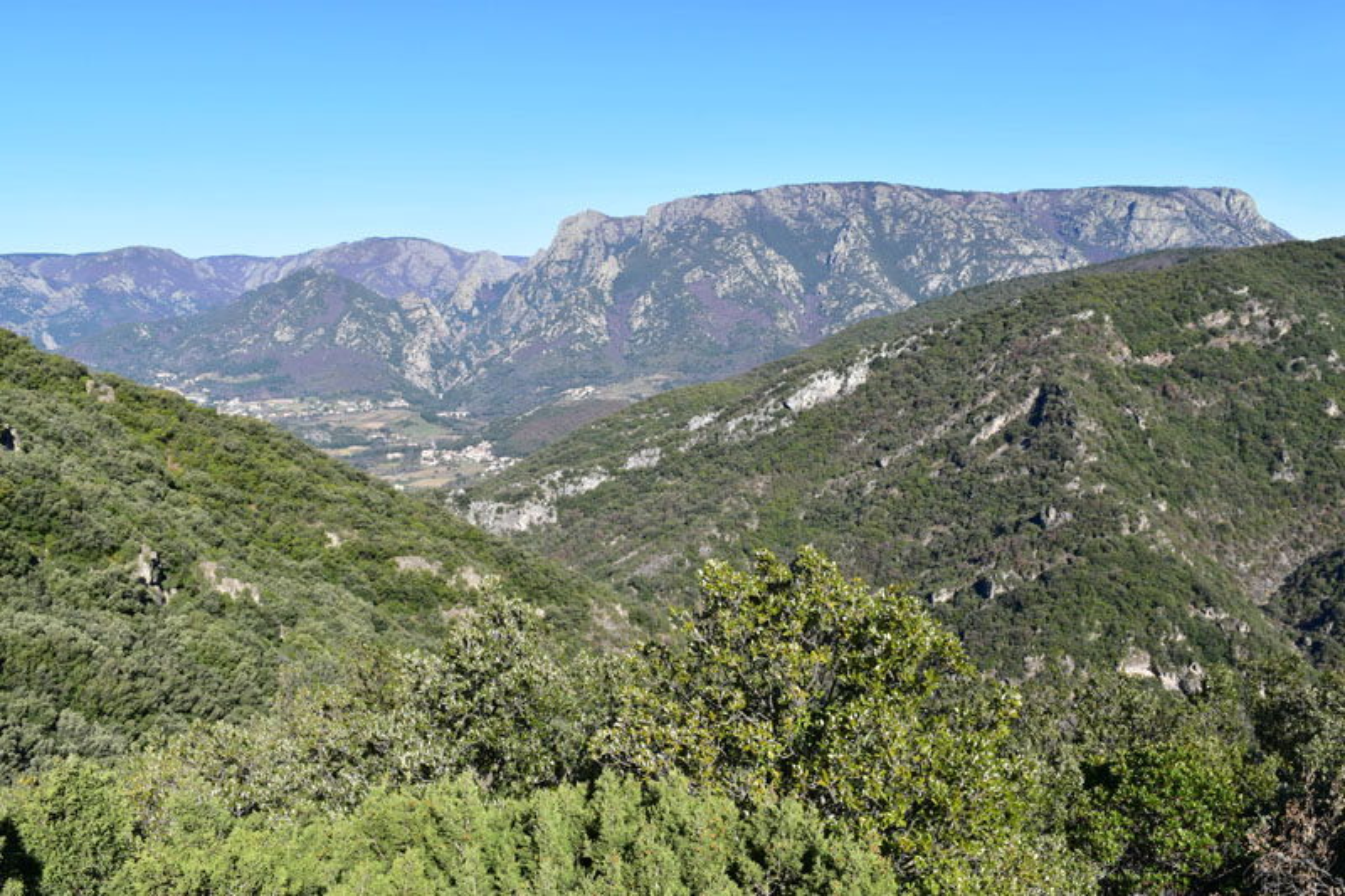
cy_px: 448
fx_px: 1233
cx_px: 672
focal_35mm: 33
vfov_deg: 40.0
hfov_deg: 57.2
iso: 400
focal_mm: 22
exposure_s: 1/250
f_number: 16
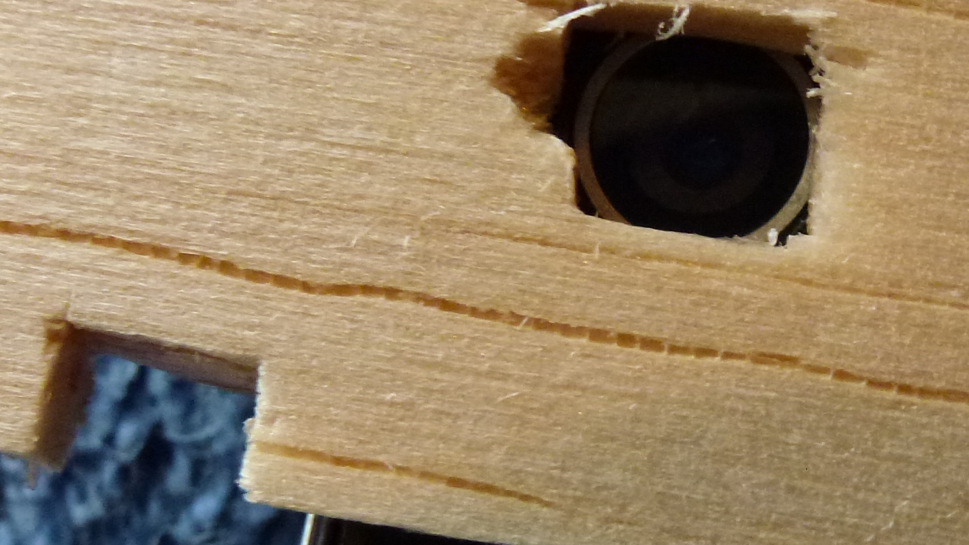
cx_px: 694
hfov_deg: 34.9
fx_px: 1516
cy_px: 253
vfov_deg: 20.4
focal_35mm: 59
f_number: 3.3
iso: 400
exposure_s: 1/40
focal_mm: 4.3
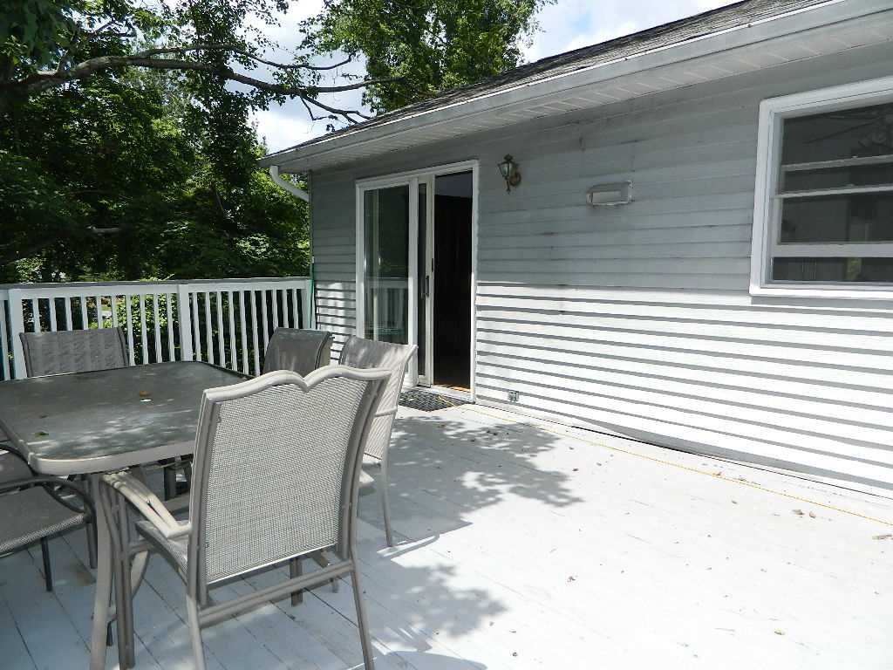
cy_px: 335
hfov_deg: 69.4
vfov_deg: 54.9
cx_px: 446
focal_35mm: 25
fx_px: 645
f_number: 3.1
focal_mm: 4.5
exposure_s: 1/1000
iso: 110
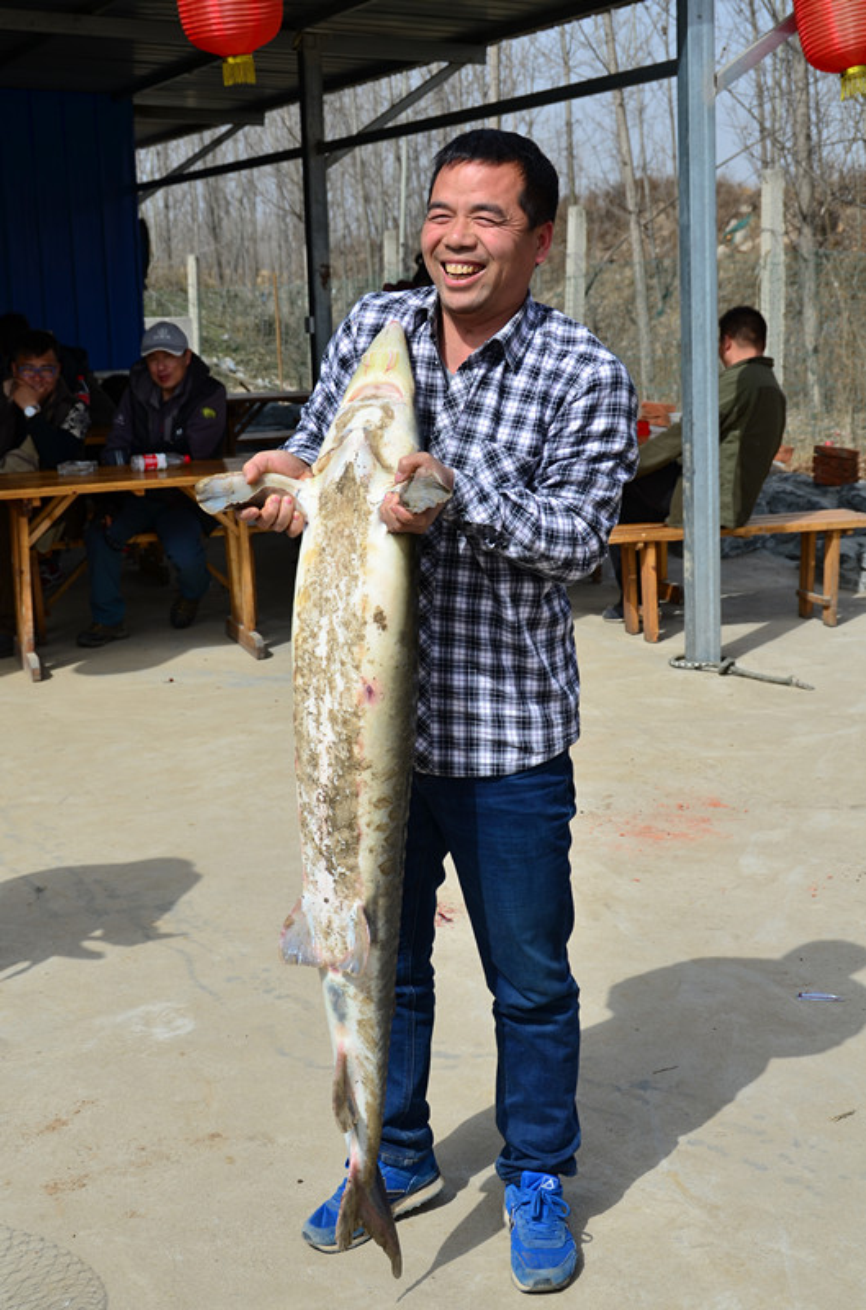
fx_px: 1851
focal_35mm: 51
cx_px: 433
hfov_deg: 26.3
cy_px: 655
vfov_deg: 39.0
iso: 100
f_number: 7.1
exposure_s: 1/500
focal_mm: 34
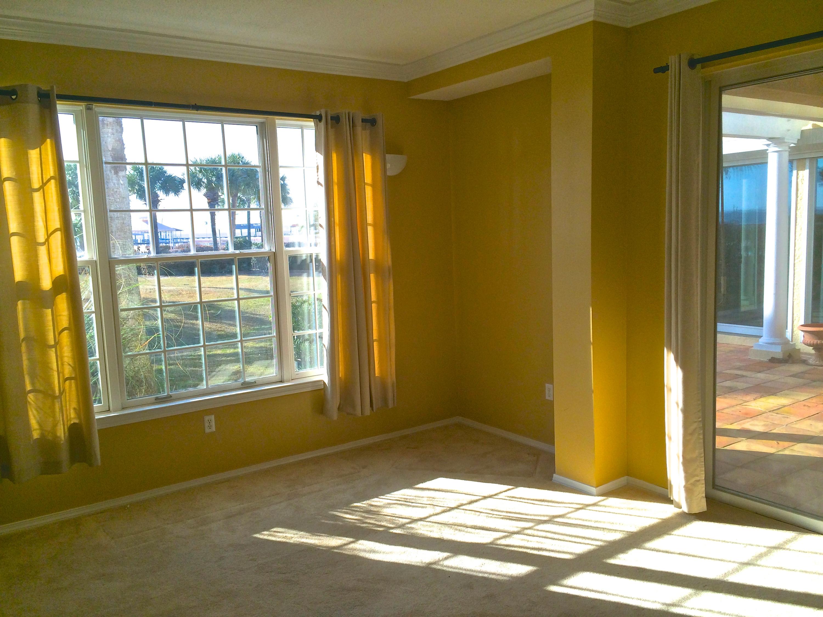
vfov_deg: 46.8
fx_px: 713
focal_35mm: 30
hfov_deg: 60.0
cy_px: 308
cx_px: 412
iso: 32
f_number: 2.2
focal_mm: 4.12
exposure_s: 1/855
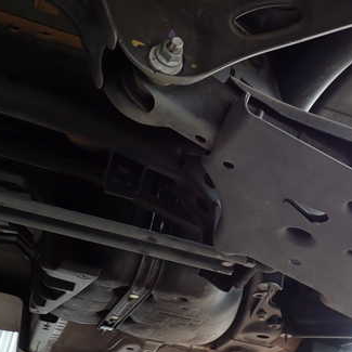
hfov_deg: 34.3
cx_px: 242
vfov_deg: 34.6
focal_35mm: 49
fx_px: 564
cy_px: 148
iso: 125
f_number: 2.3
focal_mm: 5.4
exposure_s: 1/60
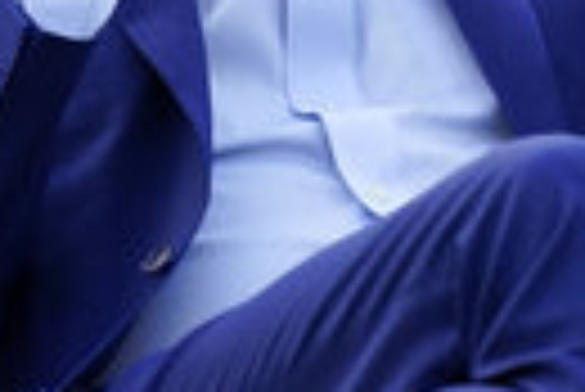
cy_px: -155
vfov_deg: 1.9
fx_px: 11941
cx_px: 374
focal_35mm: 734
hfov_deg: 2.8
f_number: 4
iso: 800
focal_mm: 187
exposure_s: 1/1000
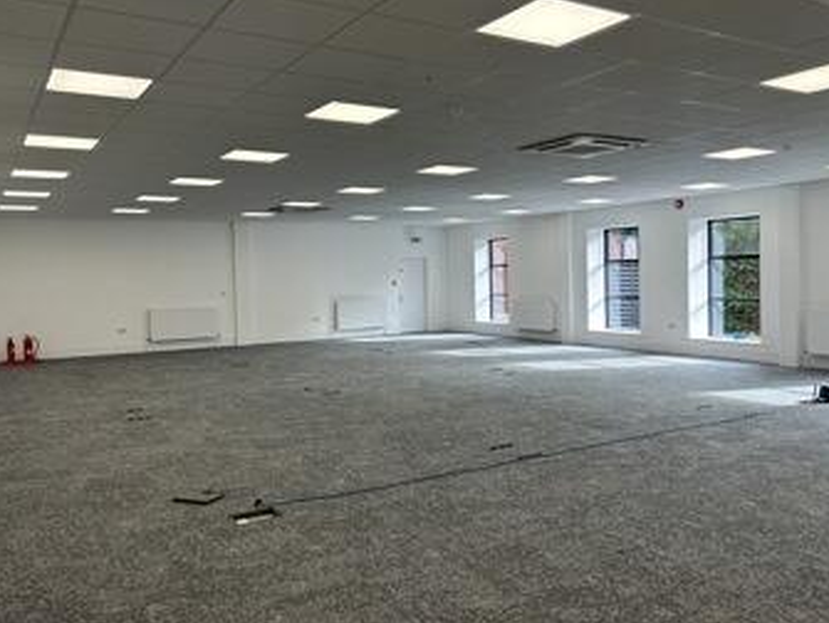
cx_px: 443
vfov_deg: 45.5
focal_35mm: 31
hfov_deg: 58.2
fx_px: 743
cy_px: 307
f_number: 1.5
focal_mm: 5.7
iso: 40
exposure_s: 1/202
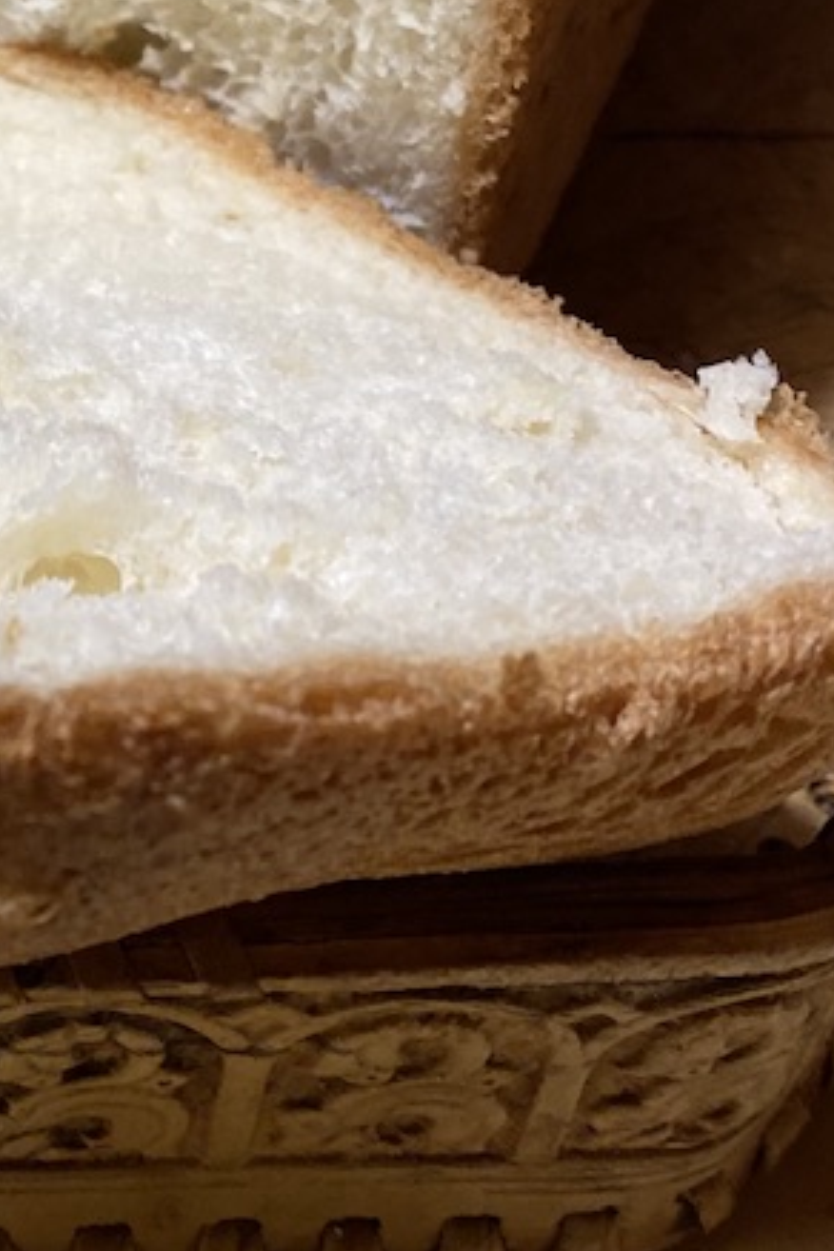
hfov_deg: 16.7
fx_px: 2745
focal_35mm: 79
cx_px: -111
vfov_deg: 24.6
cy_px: 29
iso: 125
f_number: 1.8
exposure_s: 1/50
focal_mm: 4.25
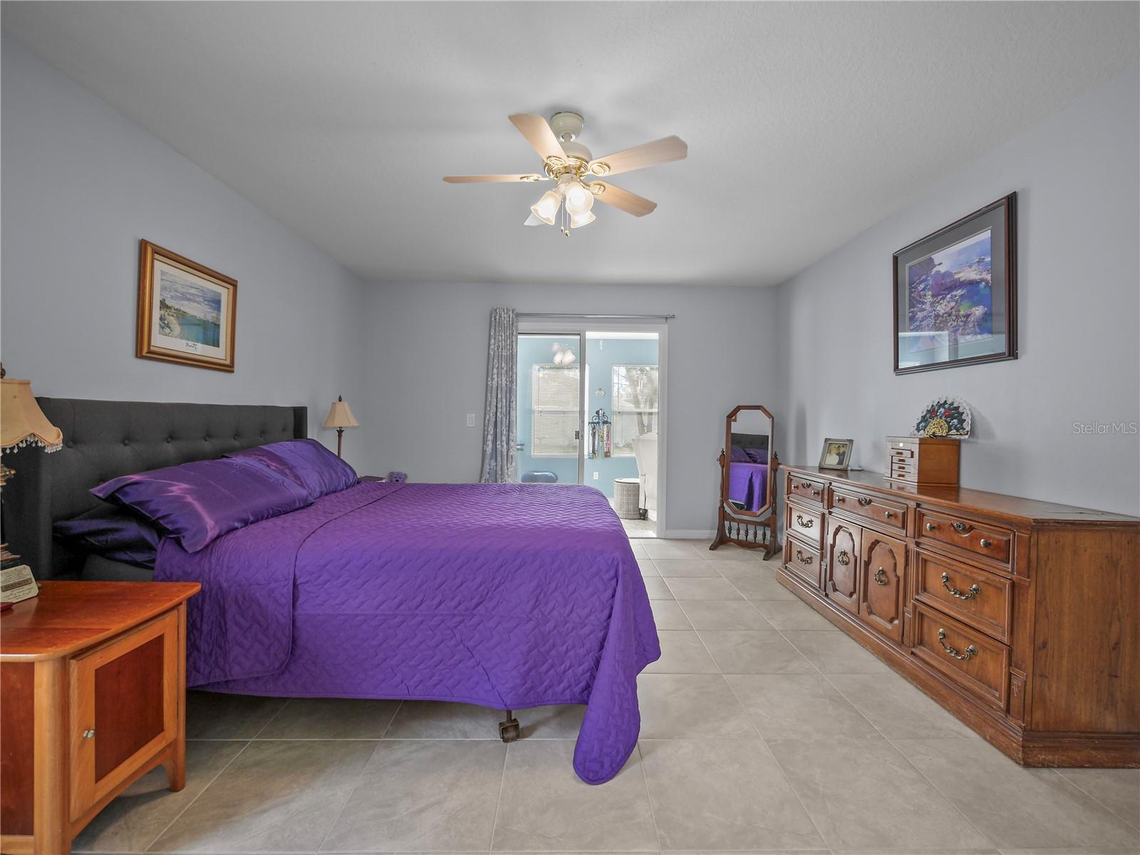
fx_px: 461
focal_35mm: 14
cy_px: 428
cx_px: 570
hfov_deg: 102.1
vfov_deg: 85.7
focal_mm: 7
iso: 400
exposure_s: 1/30
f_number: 4
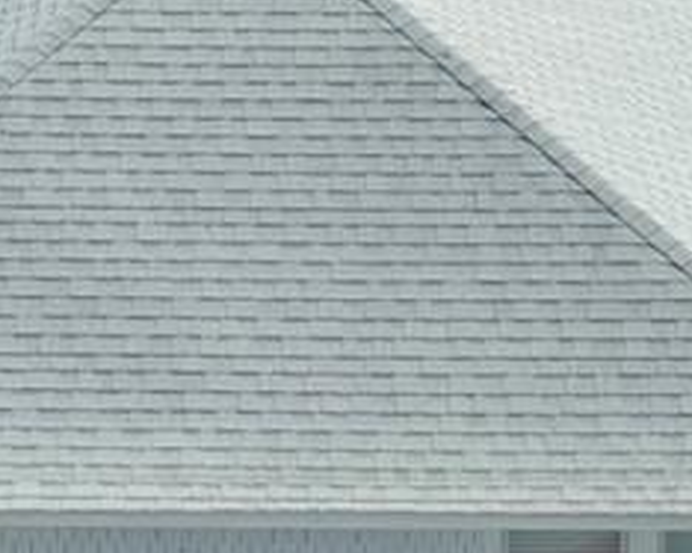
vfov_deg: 8.3
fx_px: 3808
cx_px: 201
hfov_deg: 10.4
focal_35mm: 186
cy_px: 523
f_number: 7.1
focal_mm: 10.57
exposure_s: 1/320
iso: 200
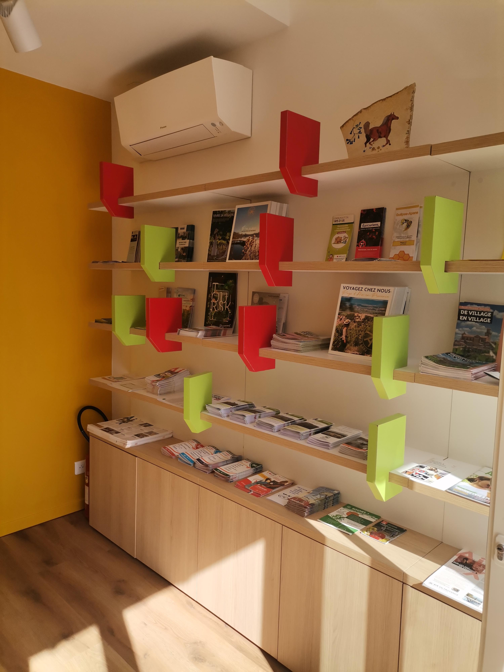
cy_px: 336
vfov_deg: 67.3
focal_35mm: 26
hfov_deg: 53.1
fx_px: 505
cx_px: 252
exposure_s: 1/646
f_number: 1.8
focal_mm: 4.75
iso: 50
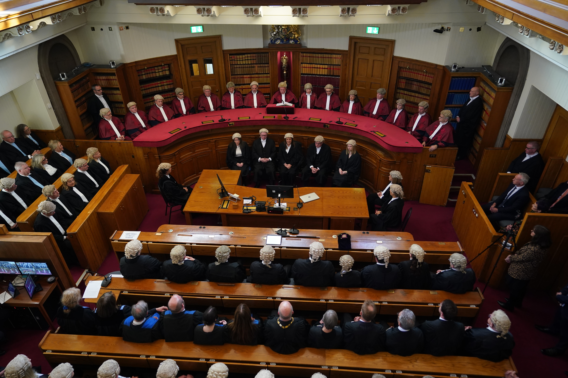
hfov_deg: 73.7
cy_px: 189
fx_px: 379
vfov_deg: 53.1
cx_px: 284
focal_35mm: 24
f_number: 2.8
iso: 2500
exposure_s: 1/250
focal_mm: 24
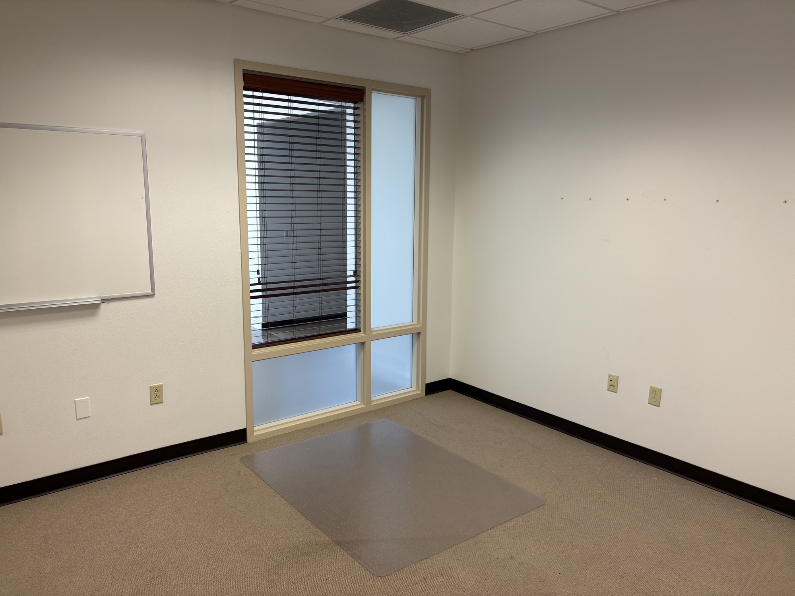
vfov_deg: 53.1
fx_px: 597
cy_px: 298
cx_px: 398
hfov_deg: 67.3
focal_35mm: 26
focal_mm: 5.96
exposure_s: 1/60
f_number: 1.6
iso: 80
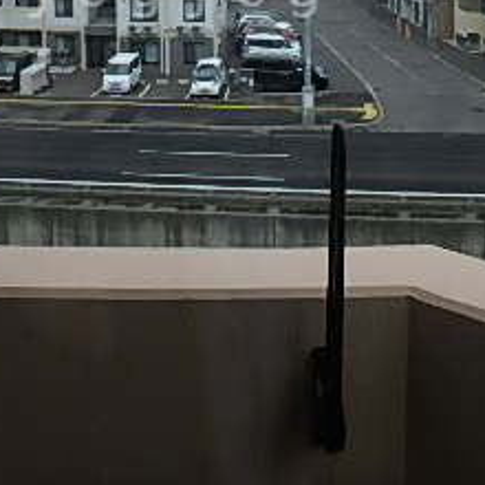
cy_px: -9
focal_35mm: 54
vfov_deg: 29.4
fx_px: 856
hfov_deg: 31.5
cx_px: 179
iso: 125
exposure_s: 1/500
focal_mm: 3.7
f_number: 3.5
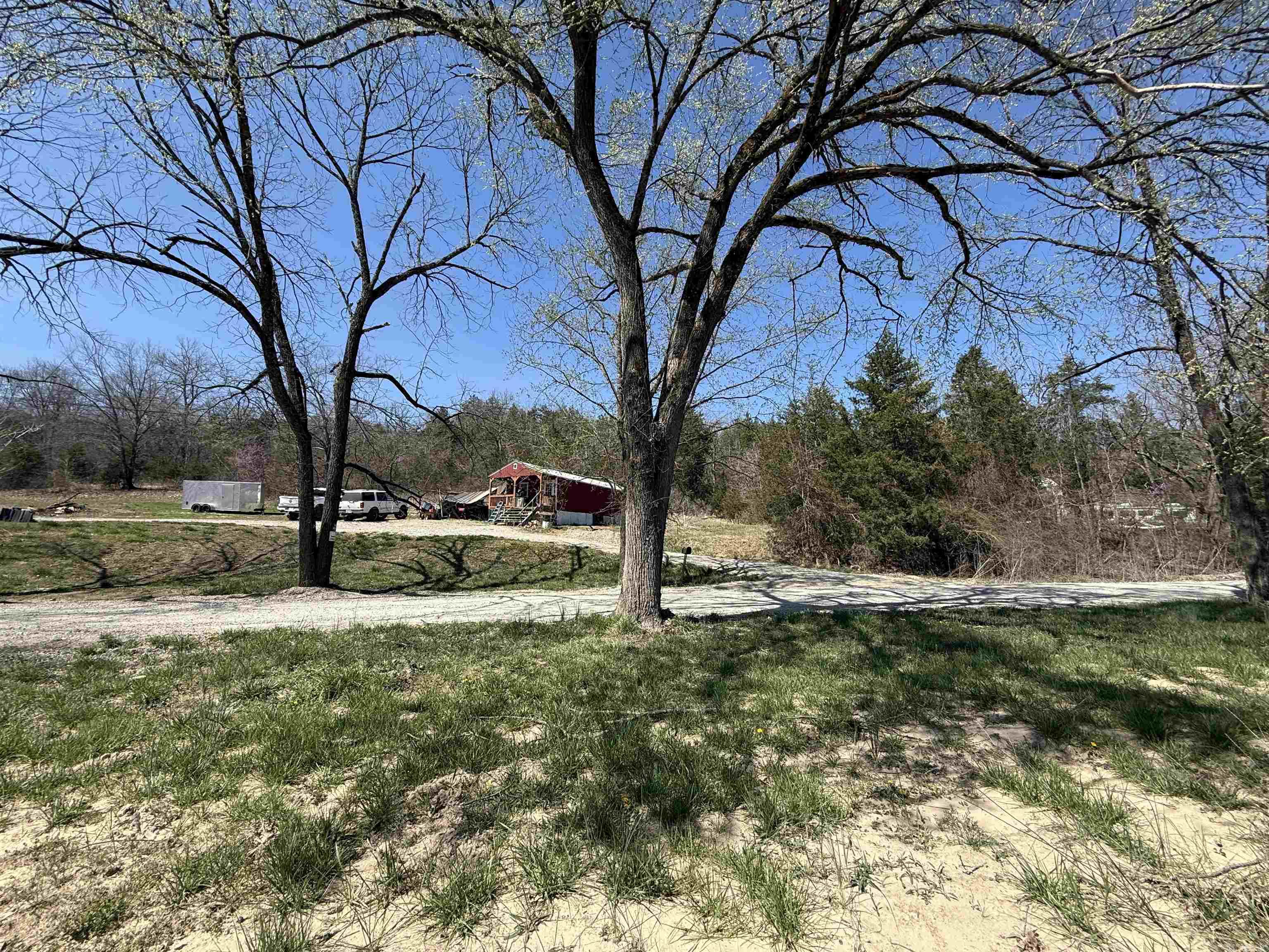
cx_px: 634
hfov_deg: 102.1
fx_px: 513
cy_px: 476
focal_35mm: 14
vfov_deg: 85.7
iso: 50
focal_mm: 2.22
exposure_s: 1/1368
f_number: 2.2
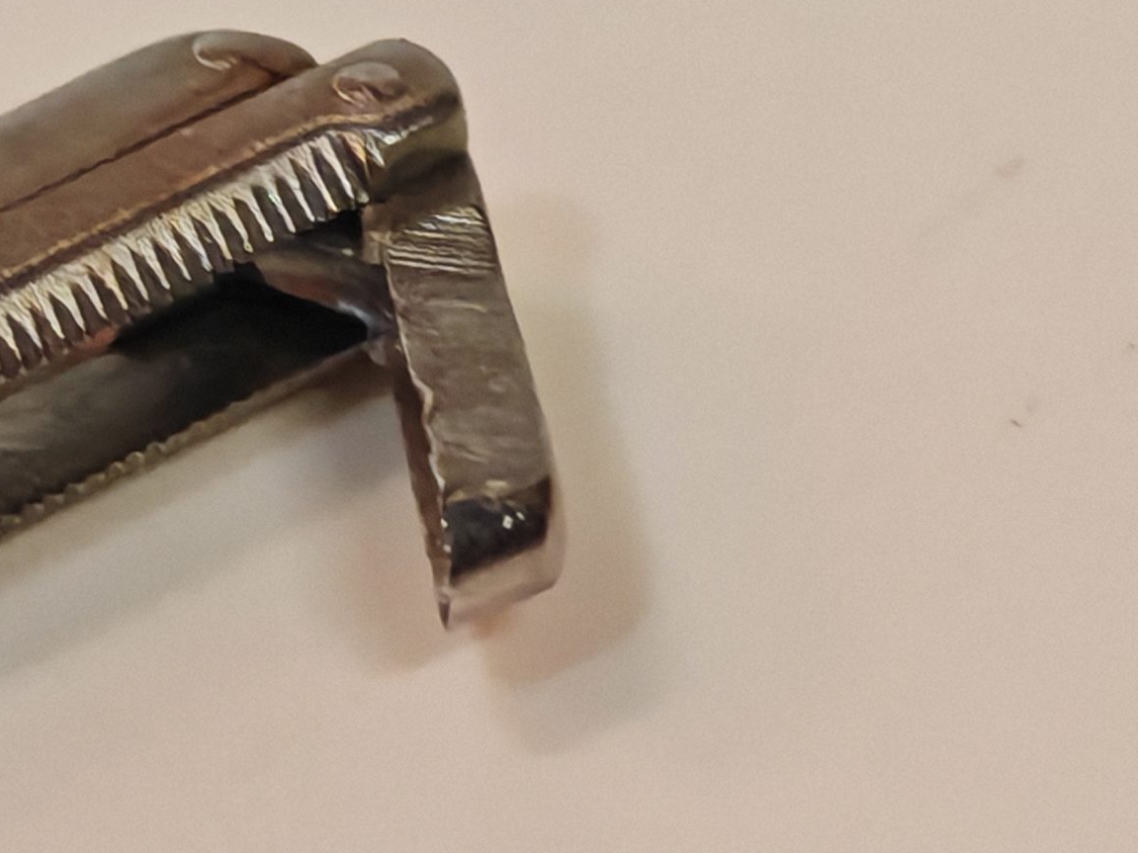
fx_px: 8777
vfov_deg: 5.6
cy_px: 354
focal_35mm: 267
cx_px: 155
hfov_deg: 7.4
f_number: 2
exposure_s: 1/100
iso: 250
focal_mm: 6.83
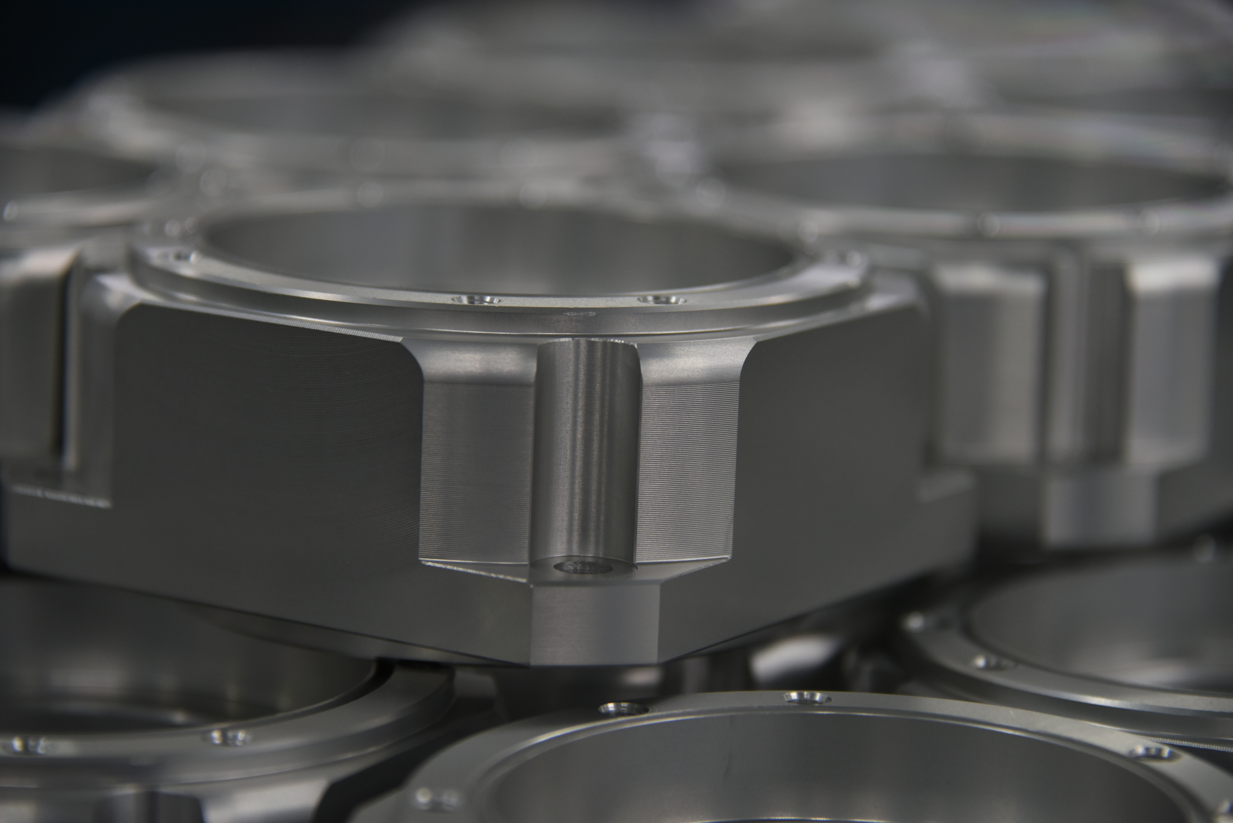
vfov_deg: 7.6
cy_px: 412
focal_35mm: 180
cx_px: 616
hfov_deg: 11.4
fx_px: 6167
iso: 800
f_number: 5.6
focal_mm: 180
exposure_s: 1/160
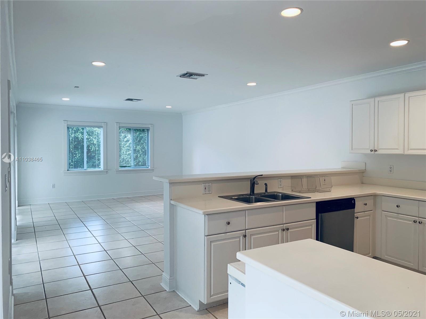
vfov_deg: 53.1
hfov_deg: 67.3
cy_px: 160
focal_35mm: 26
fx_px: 320
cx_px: 213
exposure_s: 1/120
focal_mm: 4.25
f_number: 1.8
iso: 80
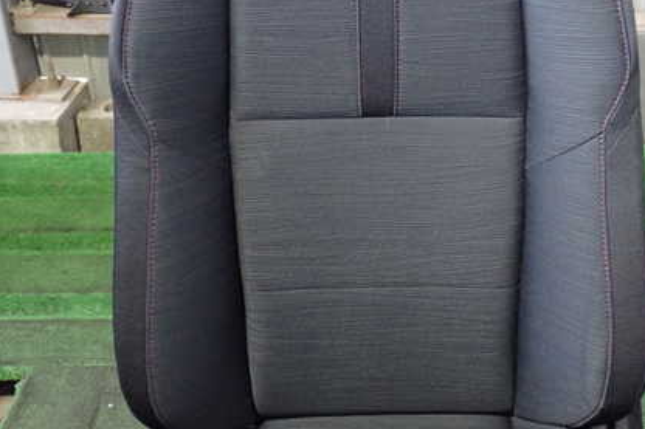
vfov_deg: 24.8
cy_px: 121
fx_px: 967
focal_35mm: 54
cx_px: 412
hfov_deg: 36.6
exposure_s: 1/20
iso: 800
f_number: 2.5
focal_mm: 6.37
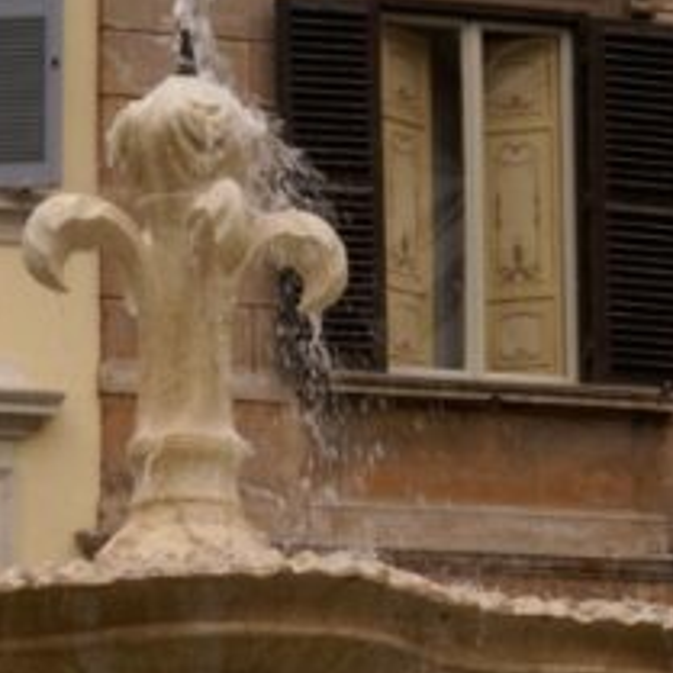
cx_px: 464
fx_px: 5631
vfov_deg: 6.8
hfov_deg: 6.8
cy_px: 401
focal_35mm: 256
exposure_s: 1/125
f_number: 6.3
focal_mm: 70
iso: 100
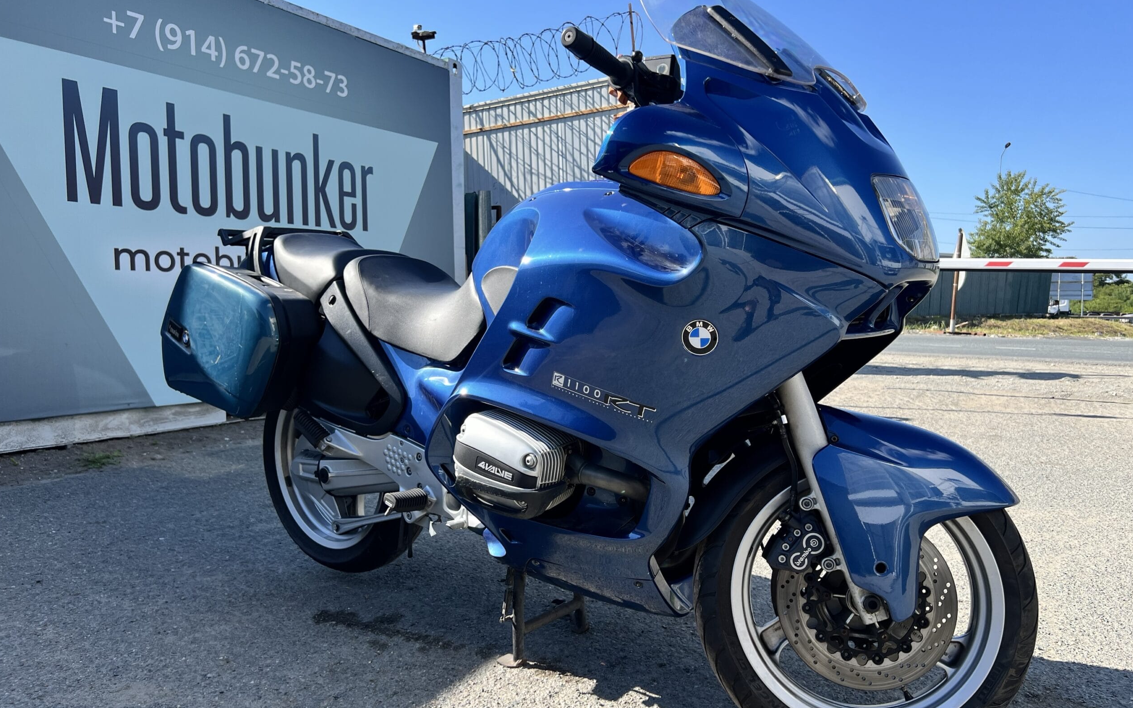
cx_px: 570
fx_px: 865
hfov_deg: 66.5
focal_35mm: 28
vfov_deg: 44.5
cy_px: 363
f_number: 1.5
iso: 50
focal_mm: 5.7
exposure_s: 1/1531
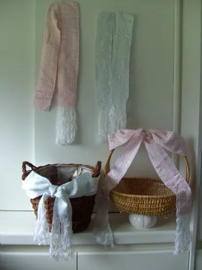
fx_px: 288
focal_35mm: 37
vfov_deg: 50.2
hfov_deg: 38.6
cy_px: 135
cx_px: 101
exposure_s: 1/55
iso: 80
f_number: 2.8
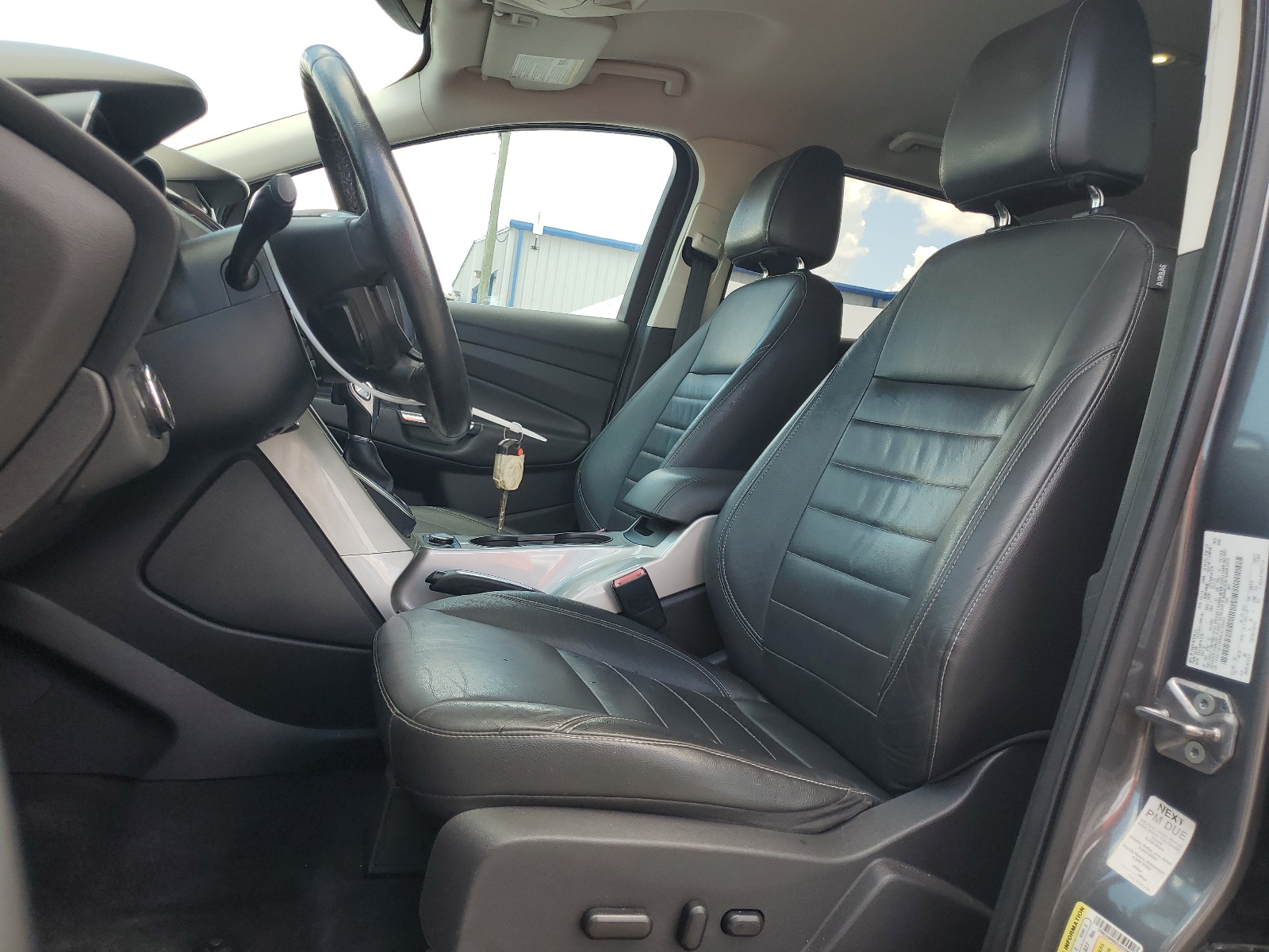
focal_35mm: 26
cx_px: 634
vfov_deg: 53.1
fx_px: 953
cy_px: 476
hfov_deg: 67.3
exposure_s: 1/400
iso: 50
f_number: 1.5
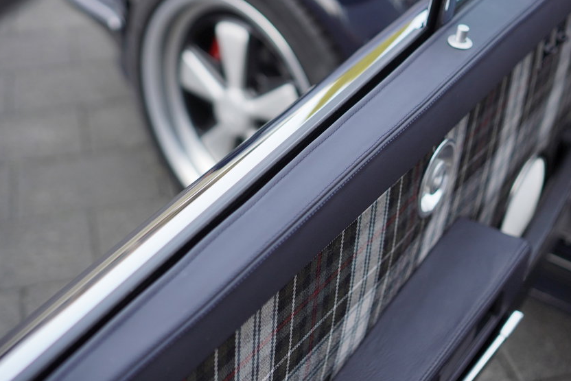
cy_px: 166
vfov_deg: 21.0
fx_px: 1025
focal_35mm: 65
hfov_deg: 31.1
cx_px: 312
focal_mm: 35
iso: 320
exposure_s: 1/2000
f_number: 2.2
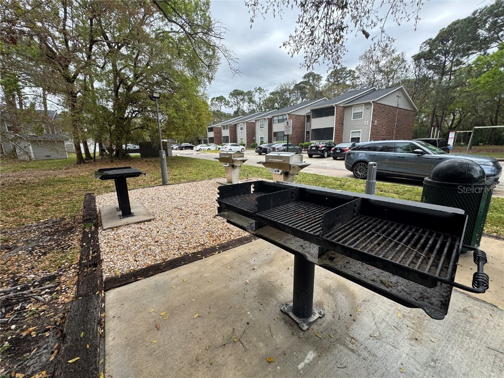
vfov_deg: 85.7
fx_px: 204
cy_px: 189
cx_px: 252
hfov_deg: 102.1
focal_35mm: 14
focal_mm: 2.22
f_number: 2.2
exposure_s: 1/361
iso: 40
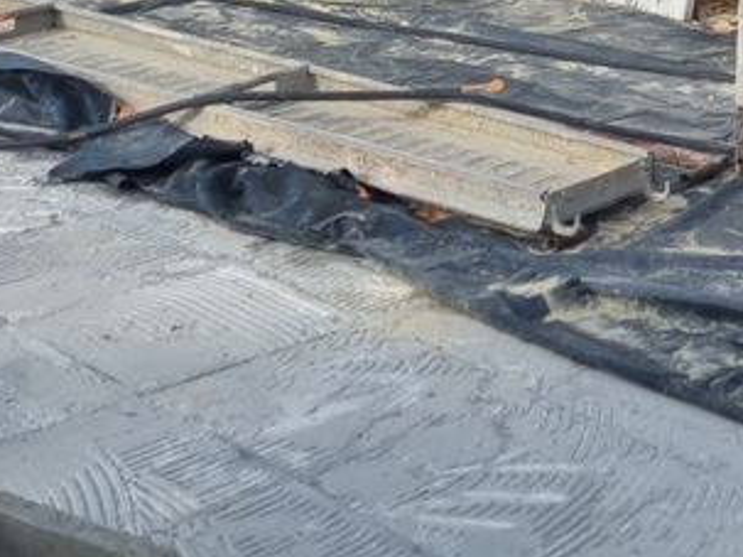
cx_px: 1000
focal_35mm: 103
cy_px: -530
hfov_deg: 17.7
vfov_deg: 12.7
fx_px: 2210
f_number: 1.8
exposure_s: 1/1931
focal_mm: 5.4
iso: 50
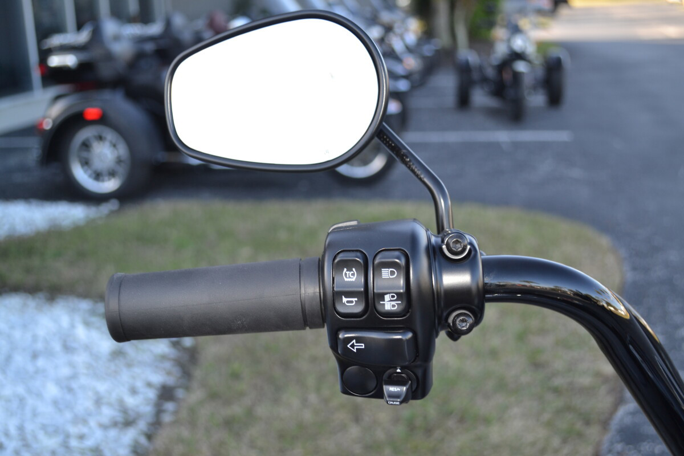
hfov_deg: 41.1
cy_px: 228
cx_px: 342
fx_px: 912
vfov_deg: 28.1
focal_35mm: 48
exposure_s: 1/125
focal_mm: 32
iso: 200
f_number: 4.8
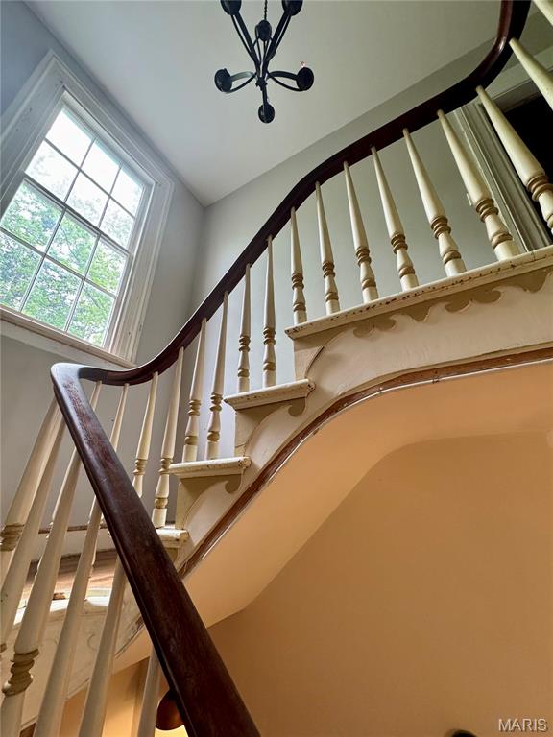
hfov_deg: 85.7
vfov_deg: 102.1
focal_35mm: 14
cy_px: 368
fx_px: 298
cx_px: 276
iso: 320
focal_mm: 2.22
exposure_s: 1/120
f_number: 2.2
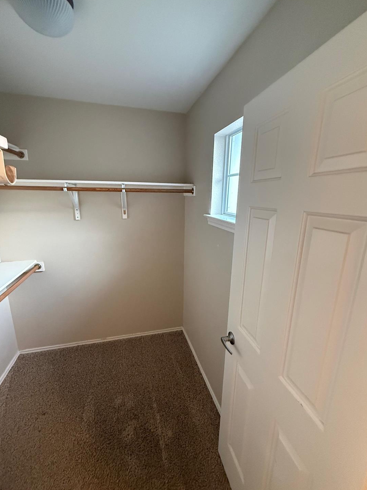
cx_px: 179
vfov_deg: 98.2
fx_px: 212
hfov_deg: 81.7
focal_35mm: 15
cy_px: 247
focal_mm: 2.22
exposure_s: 1/60
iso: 800
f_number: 2.2
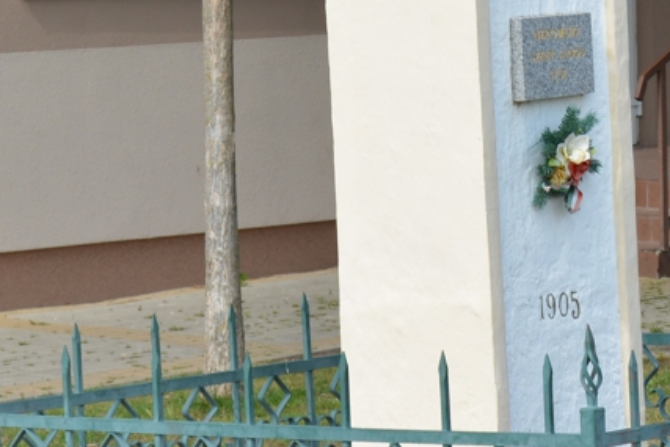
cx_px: 530
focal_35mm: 225
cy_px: 5
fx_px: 4189
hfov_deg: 9.1
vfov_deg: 6.1
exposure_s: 1/200
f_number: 7.1
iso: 100
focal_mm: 40
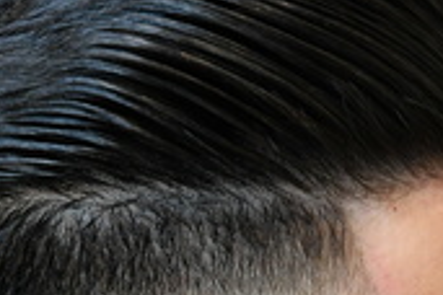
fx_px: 4565
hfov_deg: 5.6
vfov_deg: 3.7
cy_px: 395
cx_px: 264
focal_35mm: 371
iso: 1600
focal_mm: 66
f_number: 6.3
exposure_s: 1/125
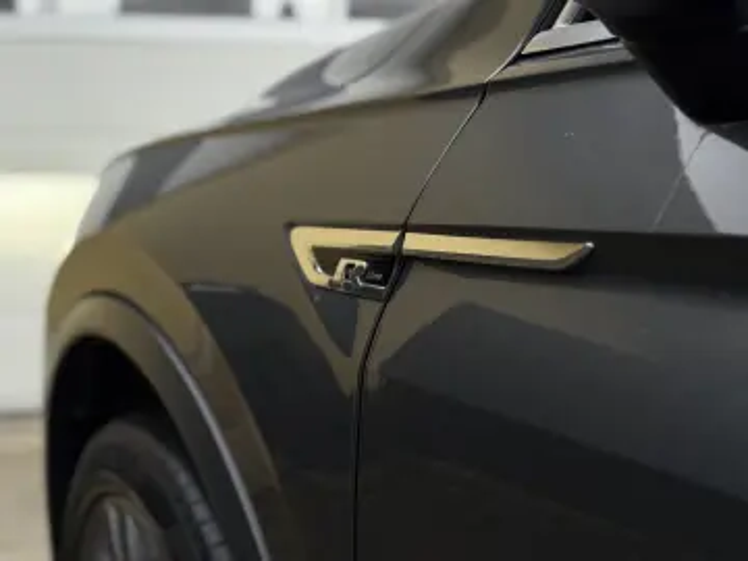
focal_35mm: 48
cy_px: 280
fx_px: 1037
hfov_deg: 39.7
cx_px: 374
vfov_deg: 30.3
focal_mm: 6.76
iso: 125
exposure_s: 1/207
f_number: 1.78
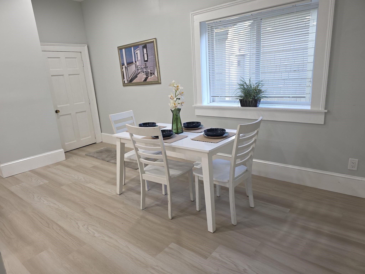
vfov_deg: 58.9
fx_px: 243
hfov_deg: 73.9
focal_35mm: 23
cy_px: 137
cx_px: 182
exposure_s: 1/60
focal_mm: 6.3
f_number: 1.7
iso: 80
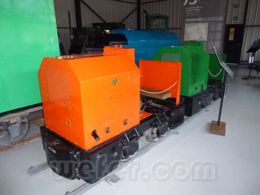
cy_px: 98
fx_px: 188
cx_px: 130
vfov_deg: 54.9
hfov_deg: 69.4
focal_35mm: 25
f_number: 3.1
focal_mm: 4.5
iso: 640
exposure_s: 1/60
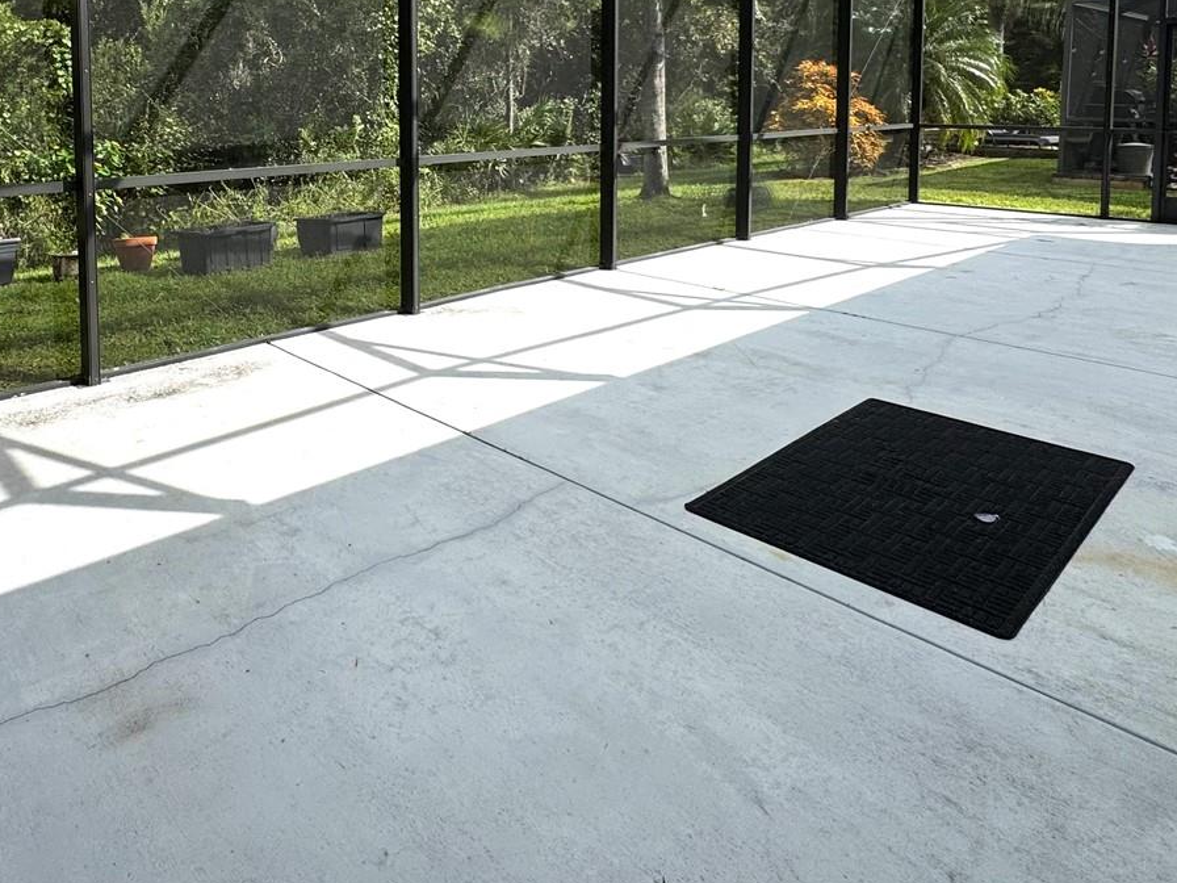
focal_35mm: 25
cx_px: 399
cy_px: 145
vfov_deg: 50.6
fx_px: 850
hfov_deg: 67.6
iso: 40
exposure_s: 1/1748
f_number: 2.2
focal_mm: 2.22
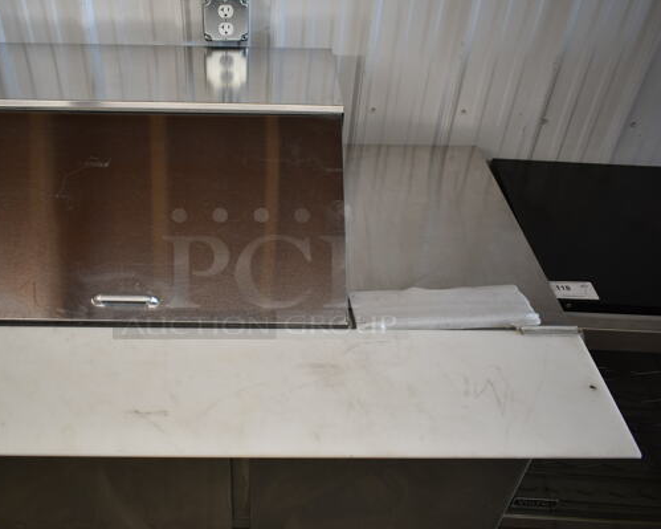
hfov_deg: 56.7
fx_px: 606
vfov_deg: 47.1
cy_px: 269
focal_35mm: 31
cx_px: 261
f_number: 3.5
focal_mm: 18
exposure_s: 1/30
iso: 250
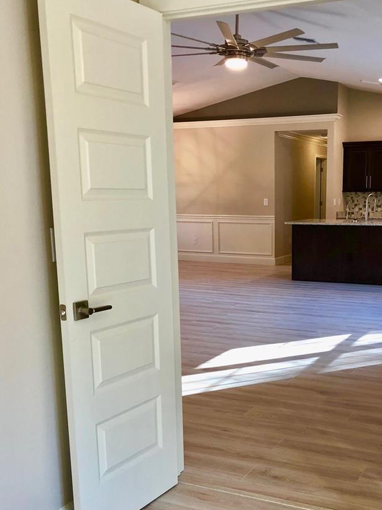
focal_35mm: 41
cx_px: 270
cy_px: 318
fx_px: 603
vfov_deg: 45.4
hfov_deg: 34.6
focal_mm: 4
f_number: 1.8
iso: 32
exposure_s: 1/30
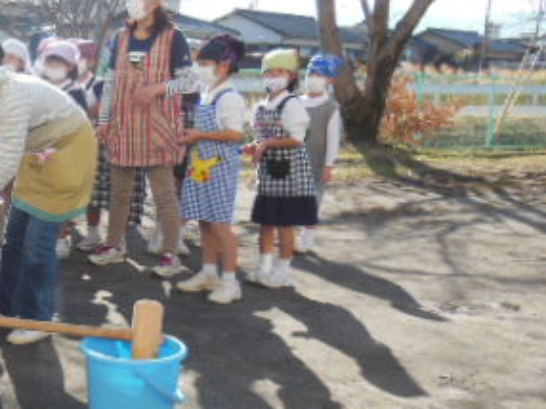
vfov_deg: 22.5
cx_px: -59
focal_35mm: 65
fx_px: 1024
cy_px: 237
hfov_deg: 27.3
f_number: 3.7
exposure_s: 1/500
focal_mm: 5.2
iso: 125
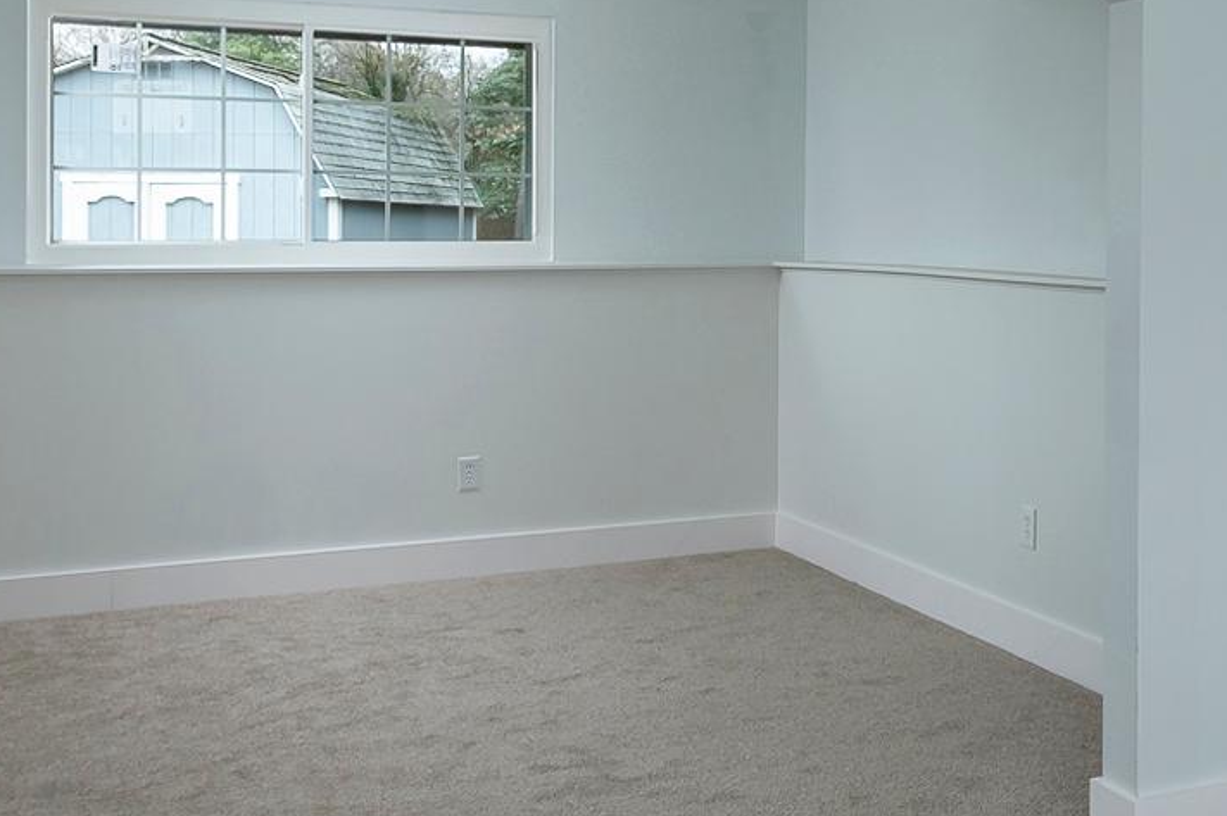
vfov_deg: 27.2
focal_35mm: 49
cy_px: 226
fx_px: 1669
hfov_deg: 39.1
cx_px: 946
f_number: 8
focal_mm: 17
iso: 320
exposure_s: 1/6
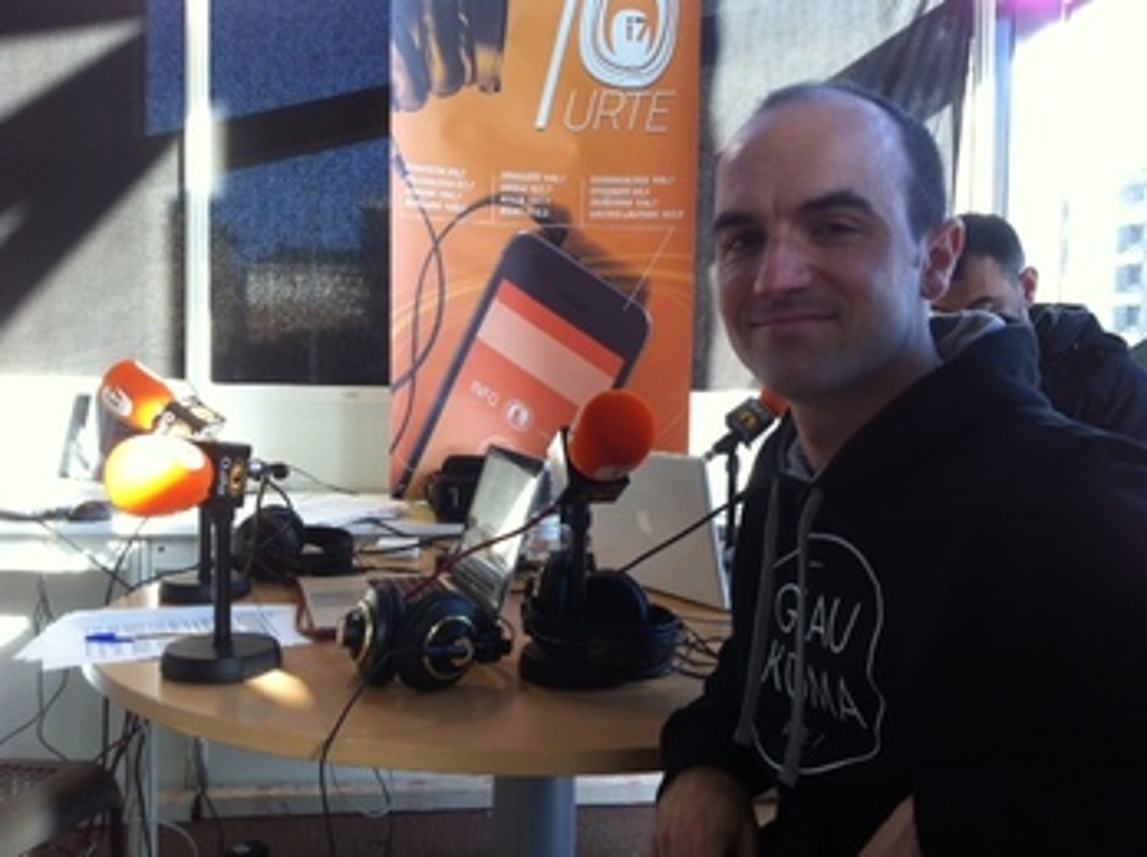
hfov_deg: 52.7
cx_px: 574
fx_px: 1158
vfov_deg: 40.6
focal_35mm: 35
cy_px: 428
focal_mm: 3.85
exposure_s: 1/60
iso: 80
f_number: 2.8
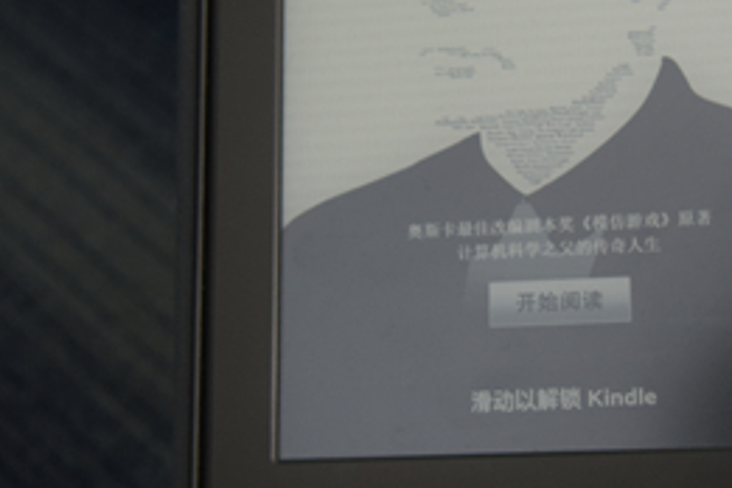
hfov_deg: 16.5
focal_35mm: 124
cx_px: 461
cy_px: 165
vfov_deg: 11.0
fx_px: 2521
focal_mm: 48
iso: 800
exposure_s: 1/60
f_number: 10
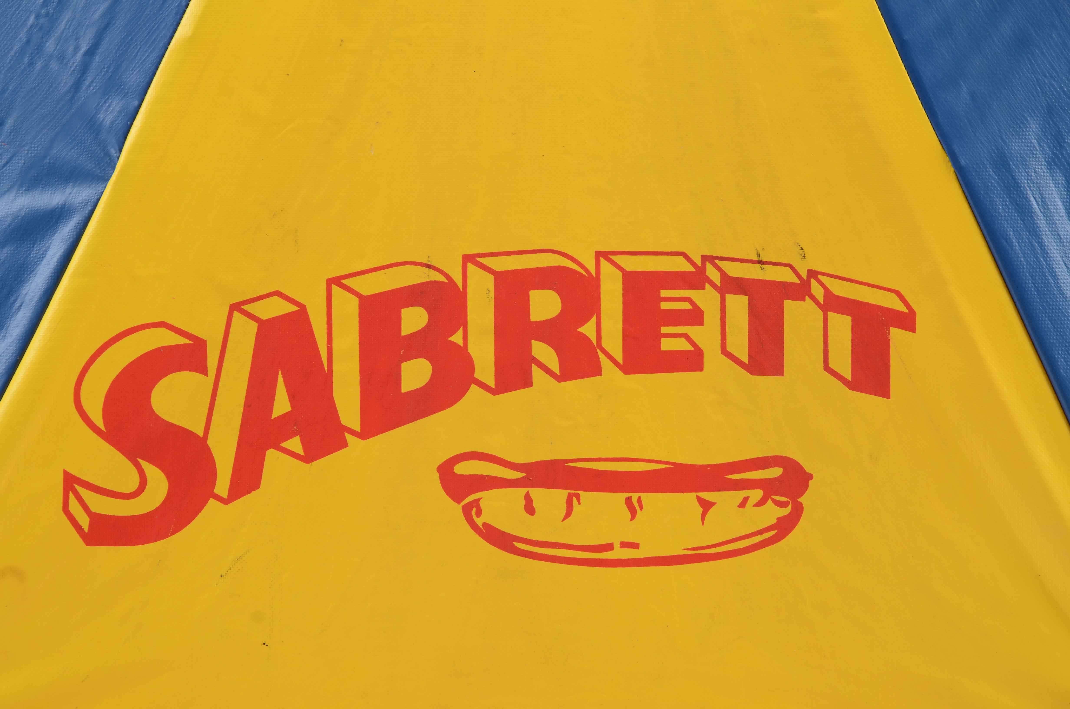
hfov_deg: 13.1
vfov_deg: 8.7
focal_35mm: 158
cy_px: 354
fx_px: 4672
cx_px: 535
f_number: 10
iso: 200
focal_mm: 105
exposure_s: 1/160
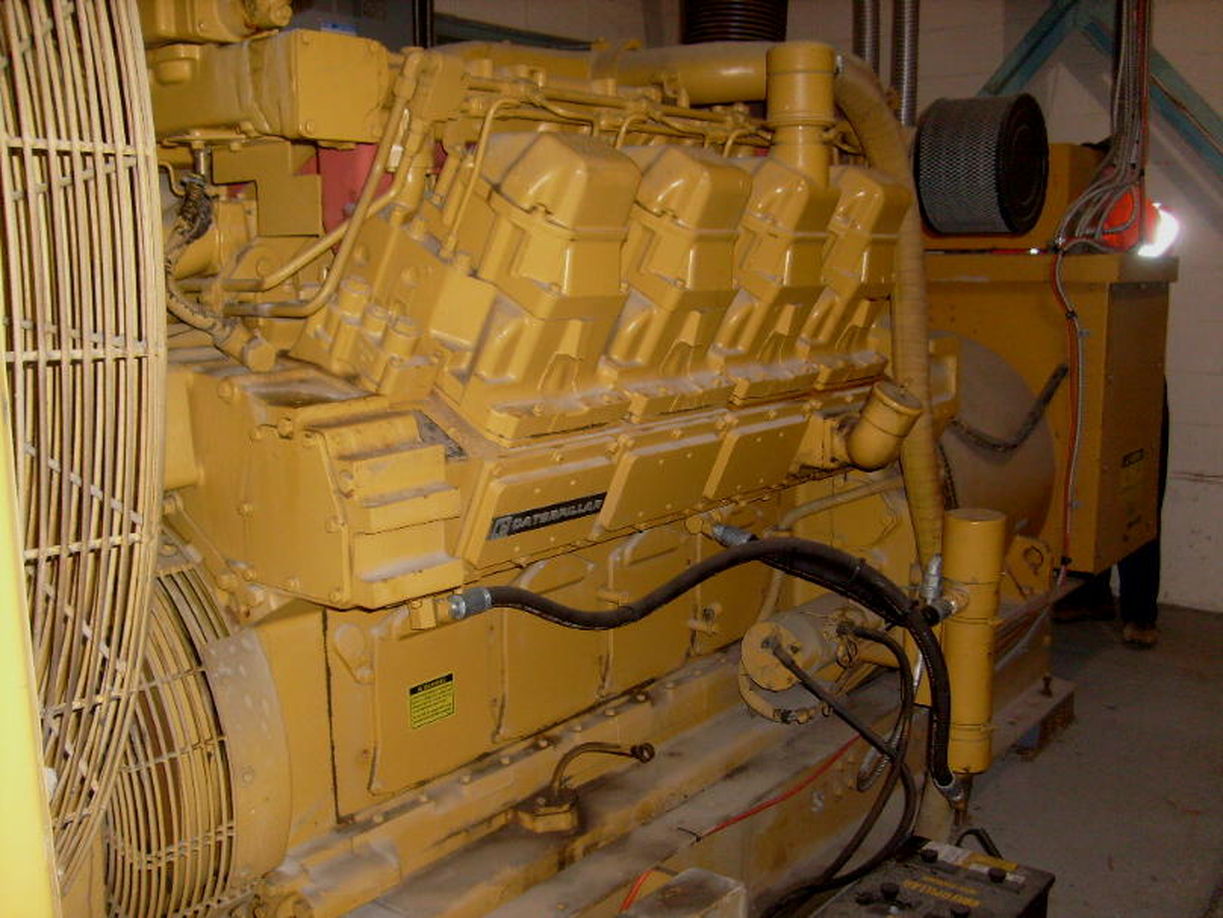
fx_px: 1237
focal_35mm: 35
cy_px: 459
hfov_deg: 52.6
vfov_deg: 40.7
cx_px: 612
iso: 100
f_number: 2.8
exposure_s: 1/45
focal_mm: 5.8
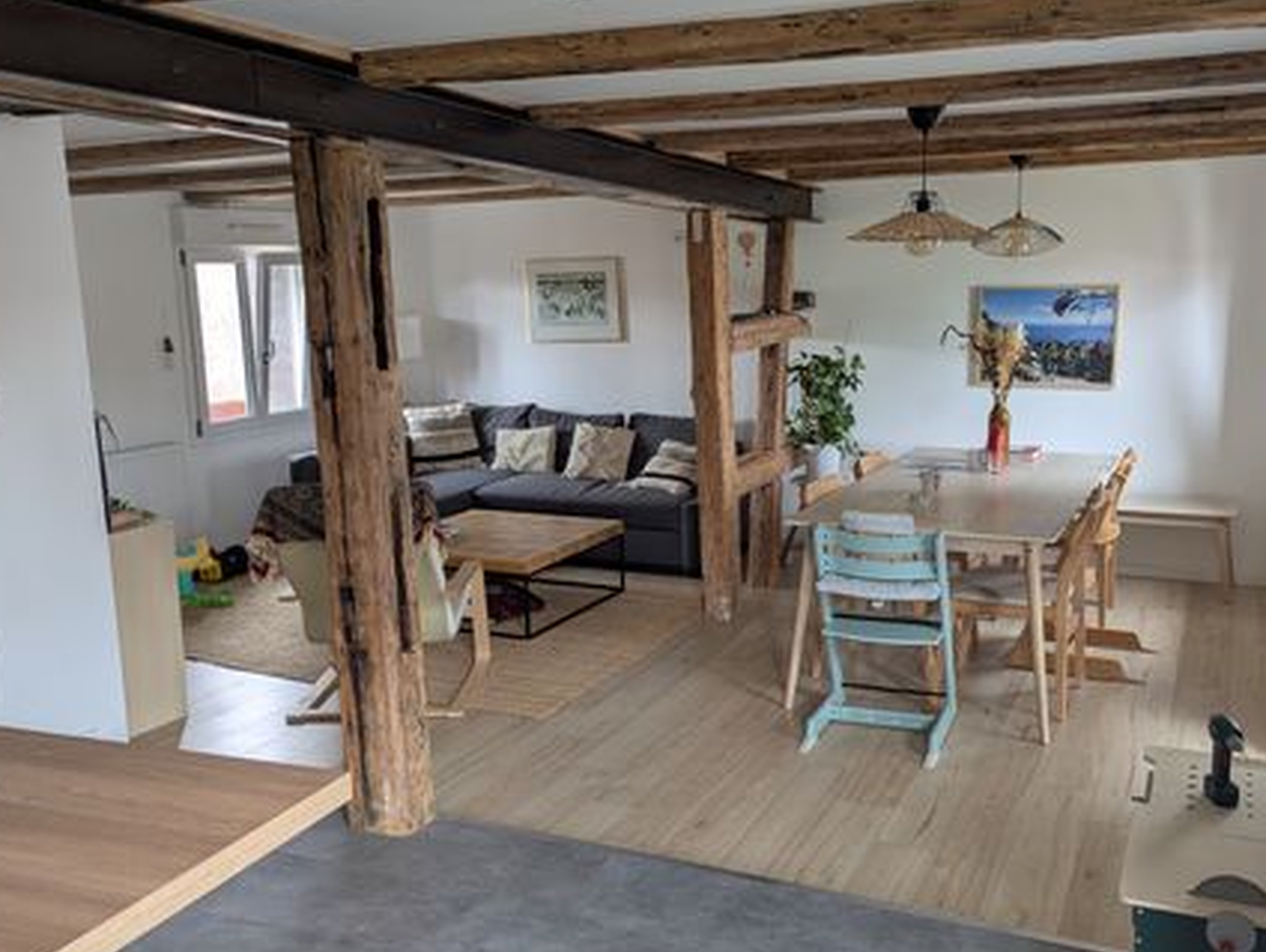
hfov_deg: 53.8
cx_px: 711
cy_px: 516
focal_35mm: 34
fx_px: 1245
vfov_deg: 41.8
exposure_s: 1/32.1
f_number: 1.85
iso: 44
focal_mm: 6.81
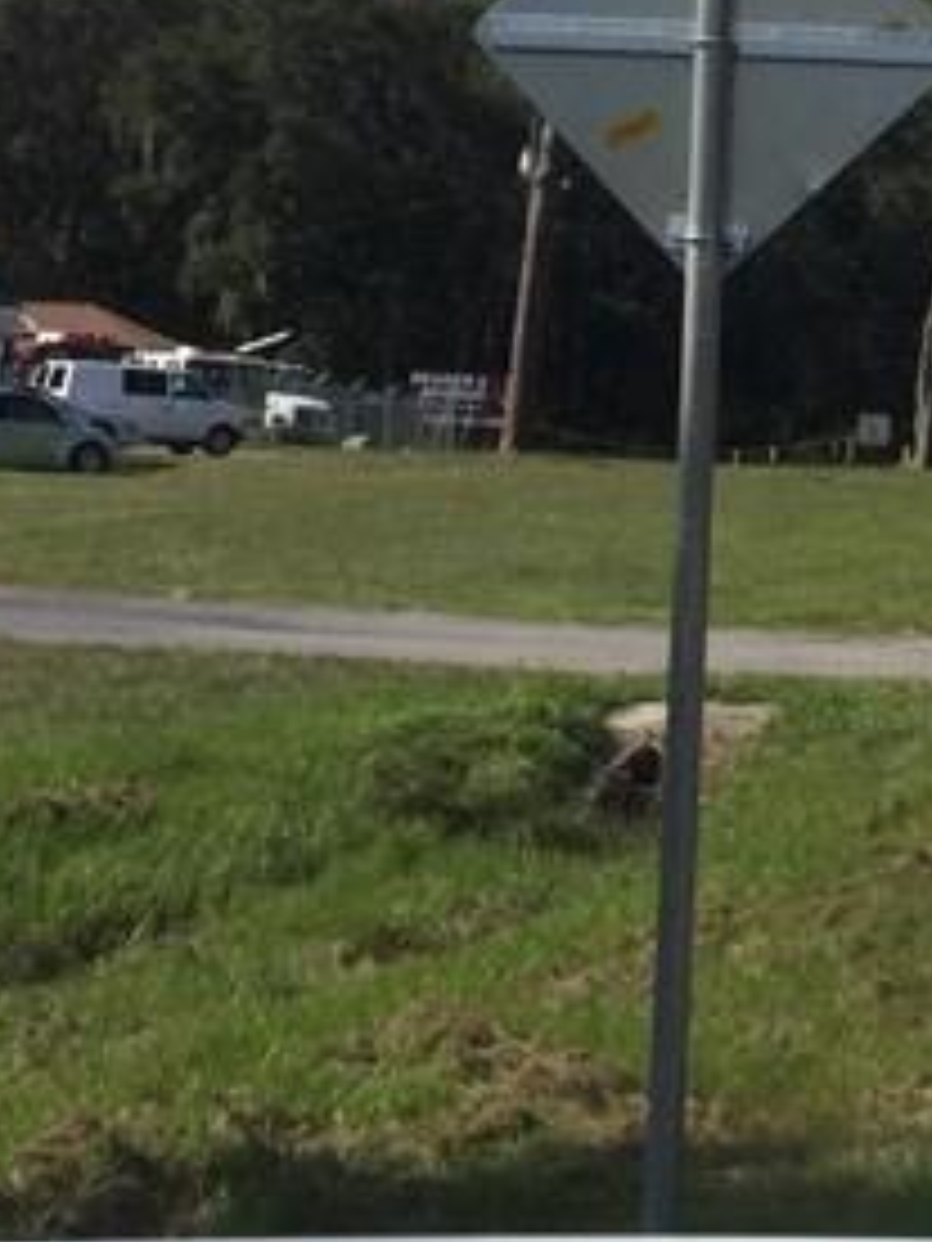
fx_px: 4128
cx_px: 1166
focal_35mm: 115
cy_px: -207
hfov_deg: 12.5
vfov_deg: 16.5
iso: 25
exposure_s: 1/1538
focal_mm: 3.3
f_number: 2.4
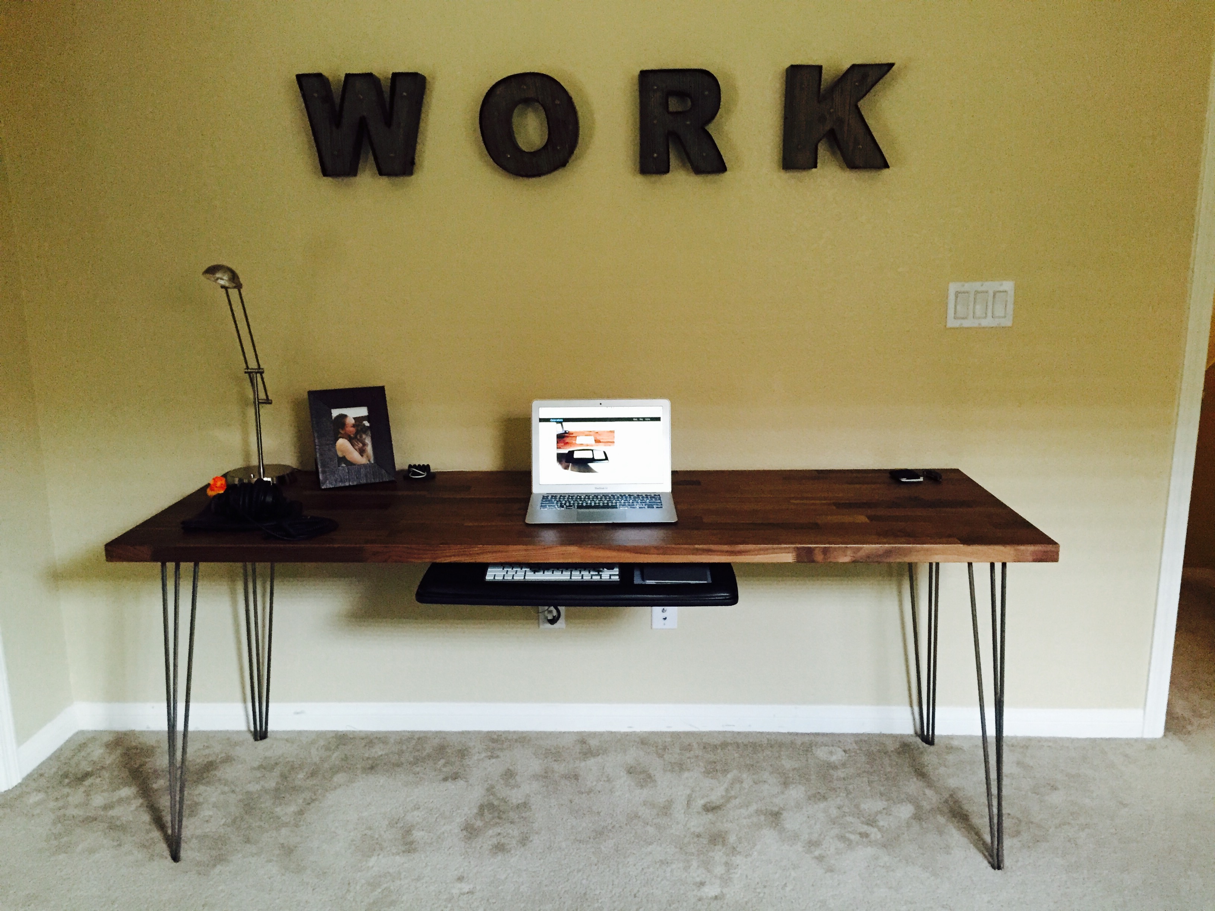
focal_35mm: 29
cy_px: 456
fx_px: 1018
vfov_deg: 48.2
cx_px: 608
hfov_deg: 61.7
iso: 250
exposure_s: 1/15
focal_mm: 4.15
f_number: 2.2
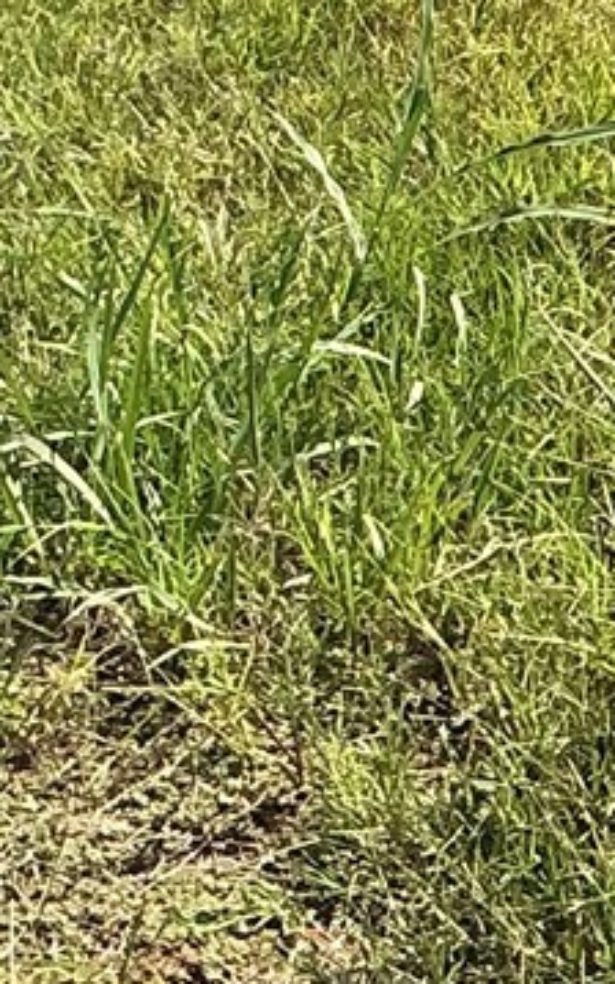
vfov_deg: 11.7
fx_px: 4421
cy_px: -814
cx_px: 1441
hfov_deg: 7.5
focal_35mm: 165
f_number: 1.8
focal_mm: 3
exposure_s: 1/1534
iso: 25
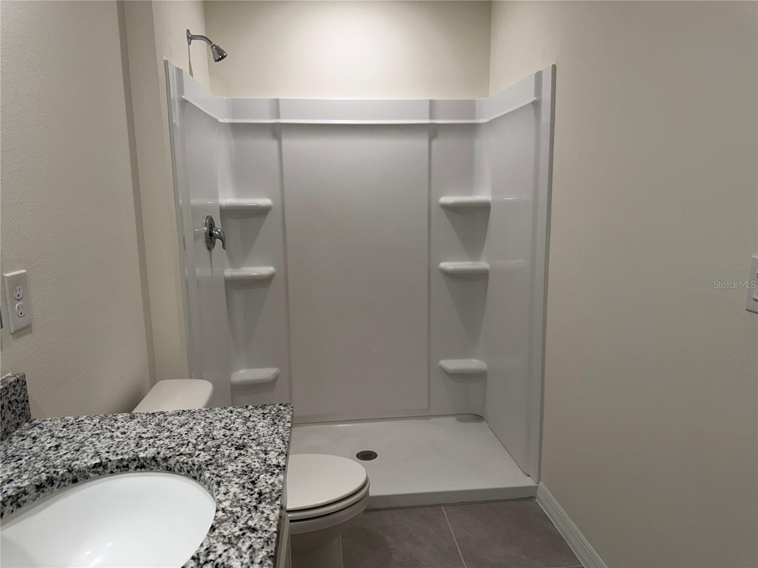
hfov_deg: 71.6
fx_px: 526
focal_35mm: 24
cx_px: 379
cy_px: 284
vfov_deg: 56.8
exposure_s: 1/120
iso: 80
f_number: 1.78
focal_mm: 6.76
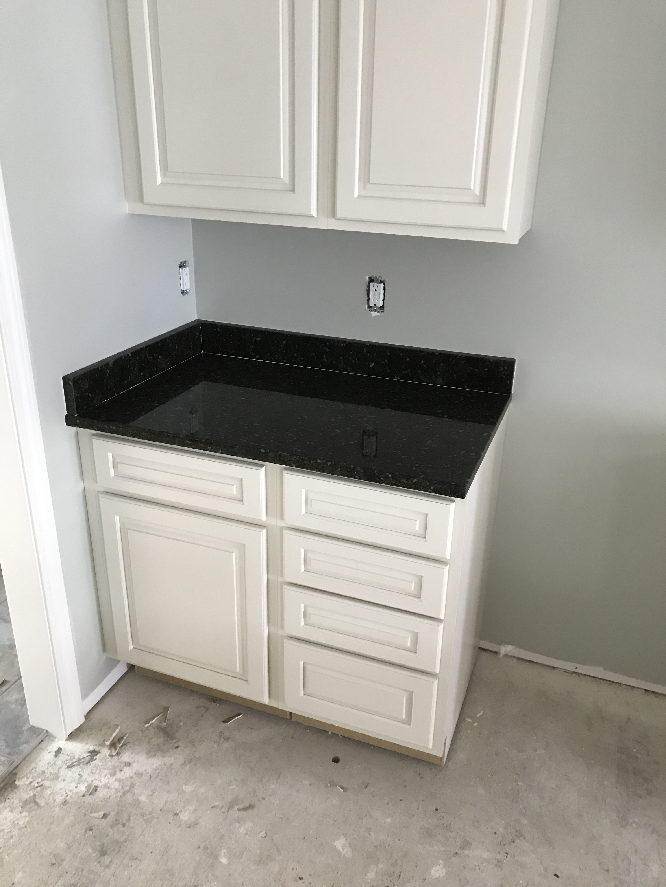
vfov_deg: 63.4
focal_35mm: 28
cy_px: 444
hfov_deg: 49.7
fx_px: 718
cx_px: 333
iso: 80
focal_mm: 3.99
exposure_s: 1/15
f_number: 1.8
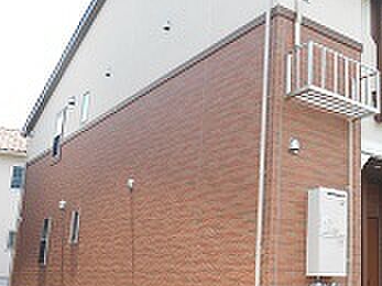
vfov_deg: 32.1
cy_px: 167
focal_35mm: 45
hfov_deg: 40.4
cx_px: 304
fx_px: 496
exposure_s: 1/250
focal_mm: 4.7
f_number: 3.4
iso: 80
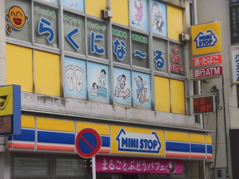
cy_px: 90
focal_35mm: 104
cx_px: 120
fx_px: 718
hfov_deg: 18.9
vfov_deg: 14.2
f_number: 4.8
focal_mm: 18.63
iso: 100
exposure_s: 1/400
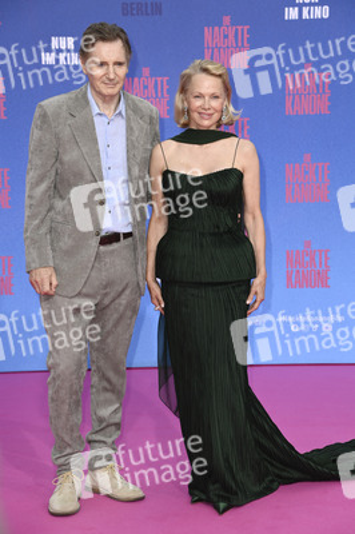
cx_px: 178
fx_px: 1363
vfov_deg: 22.2
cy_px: 267
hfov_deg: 14.8
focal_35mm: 92
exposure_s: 1/250
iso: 250
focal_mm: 92
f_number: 6.3
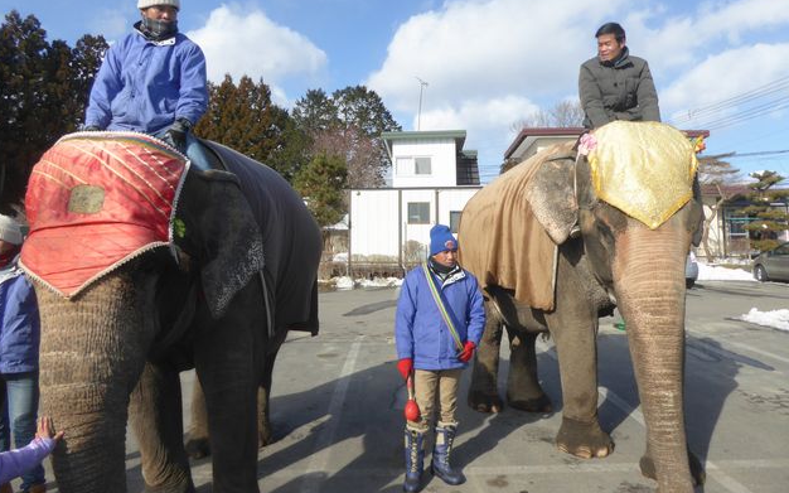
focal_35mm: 26
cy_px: 211
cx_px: 387
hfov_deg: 70.4
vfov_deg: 47.4
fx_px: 559
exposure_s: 1/1300
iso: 100
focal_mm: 4.3
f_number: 3.3
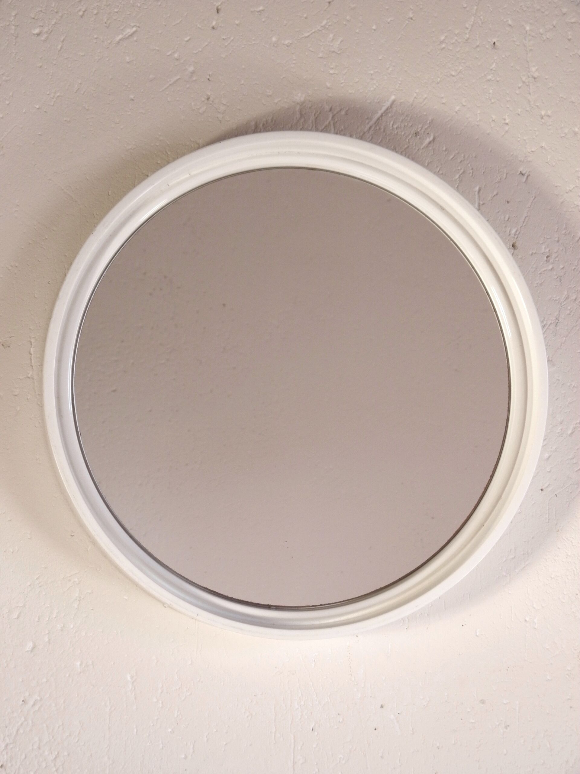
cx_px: 290
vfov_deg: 22.0
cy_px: 387
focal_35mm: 89
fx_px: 1988
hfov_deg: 16.6
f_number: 4.5
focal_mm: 16
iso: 160
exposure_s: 1/60
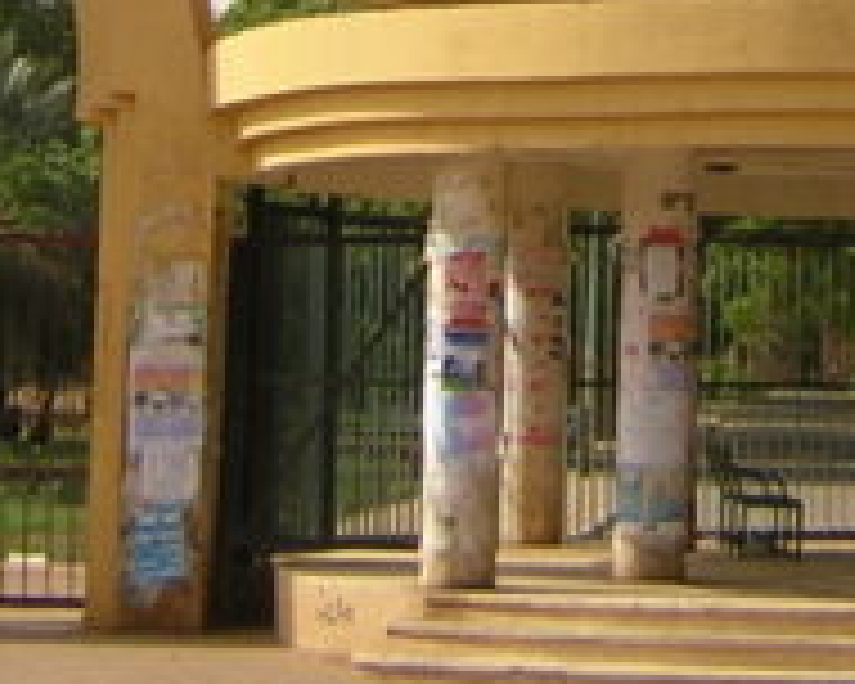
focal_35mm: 142
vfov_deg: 10.3
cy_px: -472
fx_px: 3593
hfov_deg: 13.3
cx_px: 927
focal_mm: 4.7
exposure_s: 1/357
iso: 100
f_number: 5.2
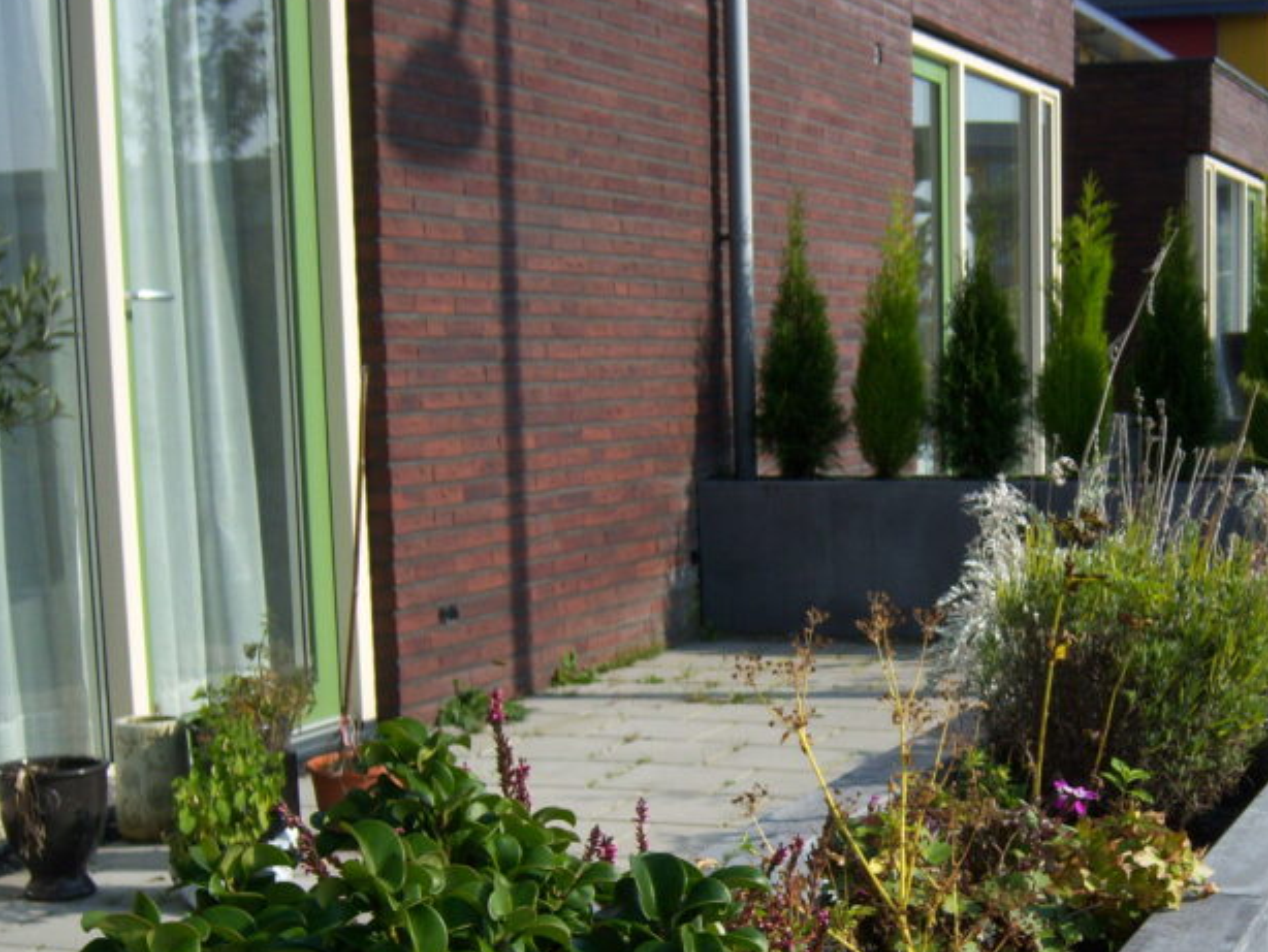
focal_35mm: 60
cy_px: 712
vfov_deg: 24.2
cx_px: 981
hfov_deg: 31.5
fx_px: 2199
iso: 80
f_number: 4.8
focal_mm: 7.5
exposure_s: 1/500
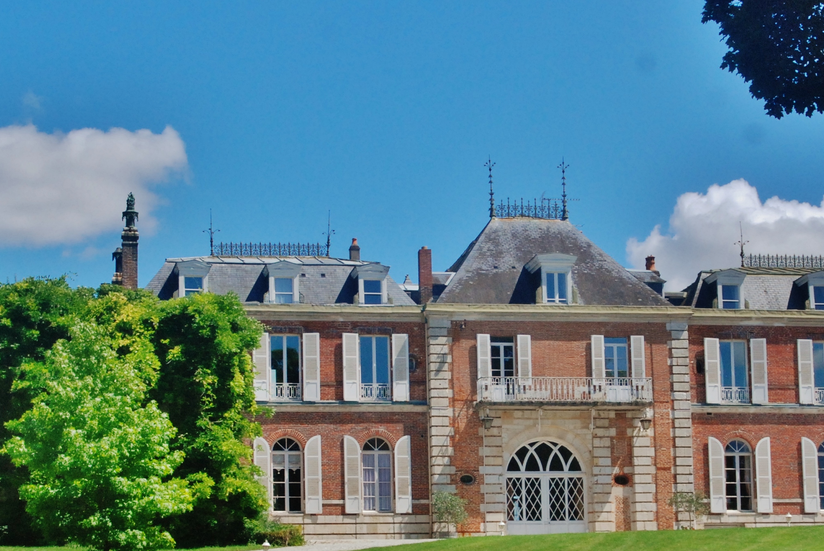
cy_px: 442
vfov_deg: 13.9
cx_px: 467
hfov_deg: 20.8
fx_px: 2246
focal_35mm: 98
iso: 500
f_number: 10
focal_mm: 34
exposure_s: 1/400
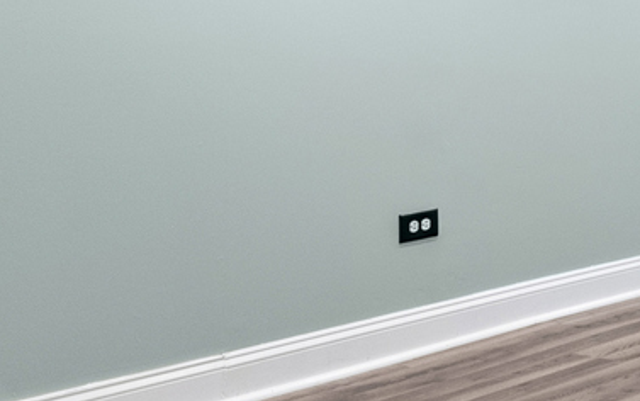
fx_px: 1221
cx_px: 1060
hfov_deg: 22.0
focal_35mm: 70
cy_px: 19
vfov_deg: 18.2
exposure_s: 3.2
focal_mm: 16
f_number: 8
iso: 640
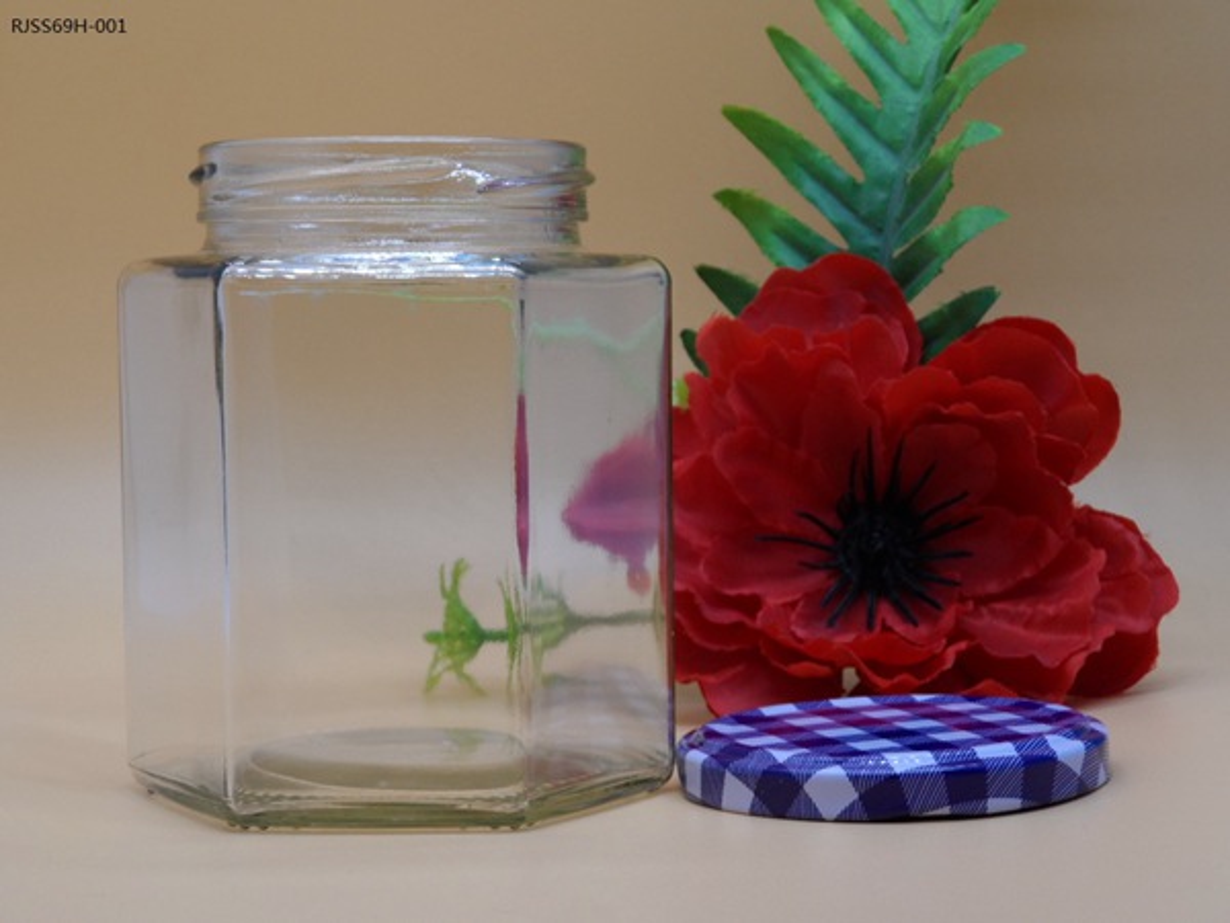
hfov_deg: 22.3
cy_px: 462
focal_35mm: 88
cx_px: 615
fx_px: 3127
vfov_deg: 16.8
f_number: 4.5
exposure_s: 1/180
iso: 80
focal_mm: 14.3
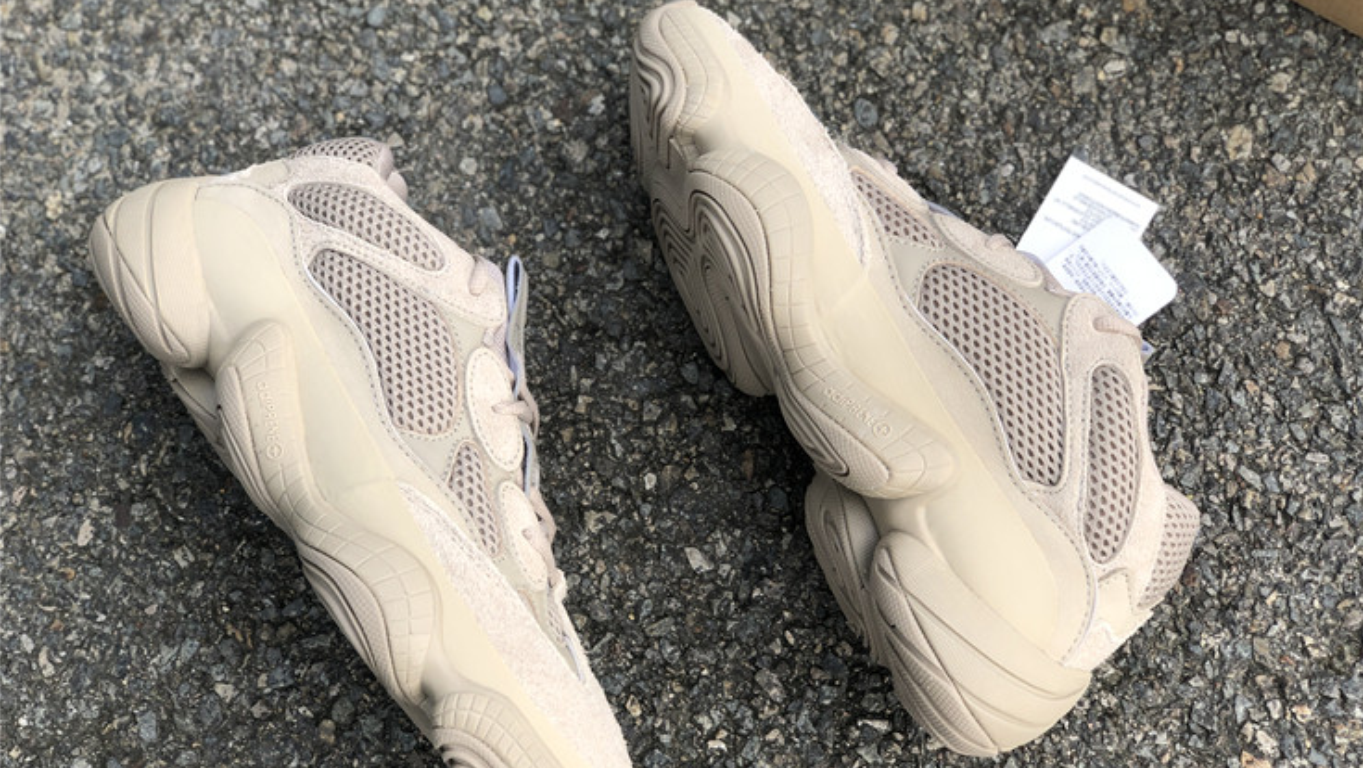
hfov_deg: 36.6
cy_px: 422
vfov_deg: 21.1
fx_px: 2061
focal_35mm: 57
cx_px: 684
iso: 16
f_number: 2.4
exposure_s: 1/268
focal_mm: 6
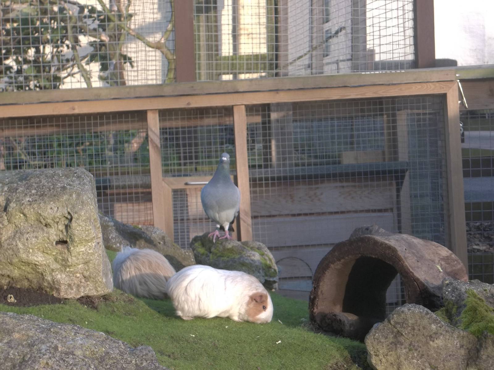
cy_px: 185
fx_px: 1670
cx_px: 247
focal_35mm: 117
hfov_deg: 16.8
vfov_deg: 12.7
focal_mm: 21
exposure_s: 1/80
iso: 80
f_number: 5.1
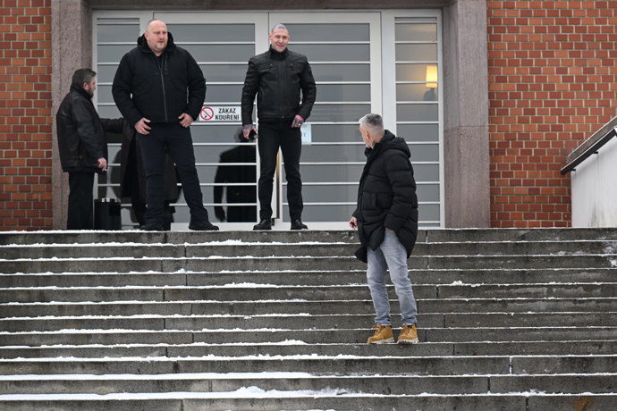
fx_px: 3428
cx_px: 308
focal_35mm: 200
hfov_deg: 10.3
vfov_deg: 6.9
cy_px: 206
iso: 1250
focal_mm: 200
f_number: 5.6
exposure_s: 1/800
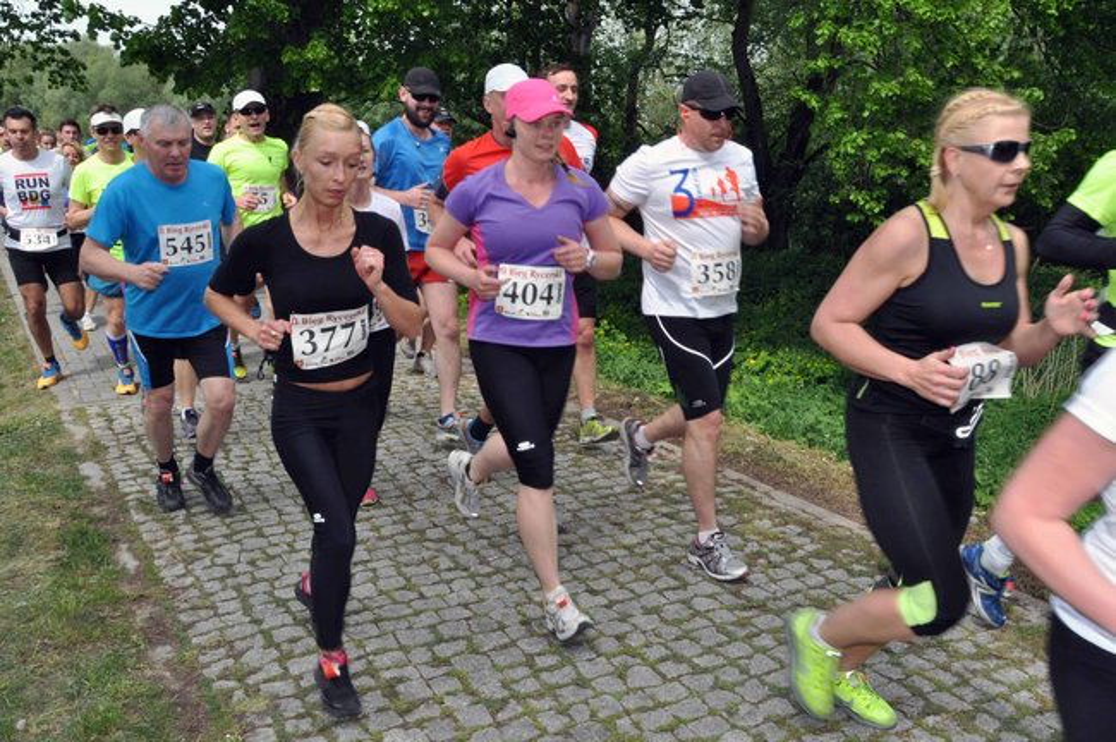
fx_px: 1022
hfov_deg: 57.3
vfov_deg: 39.9
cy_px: 371
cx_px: 558
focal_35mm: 33
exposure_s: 1/200
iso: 800
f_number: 25
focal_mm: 22
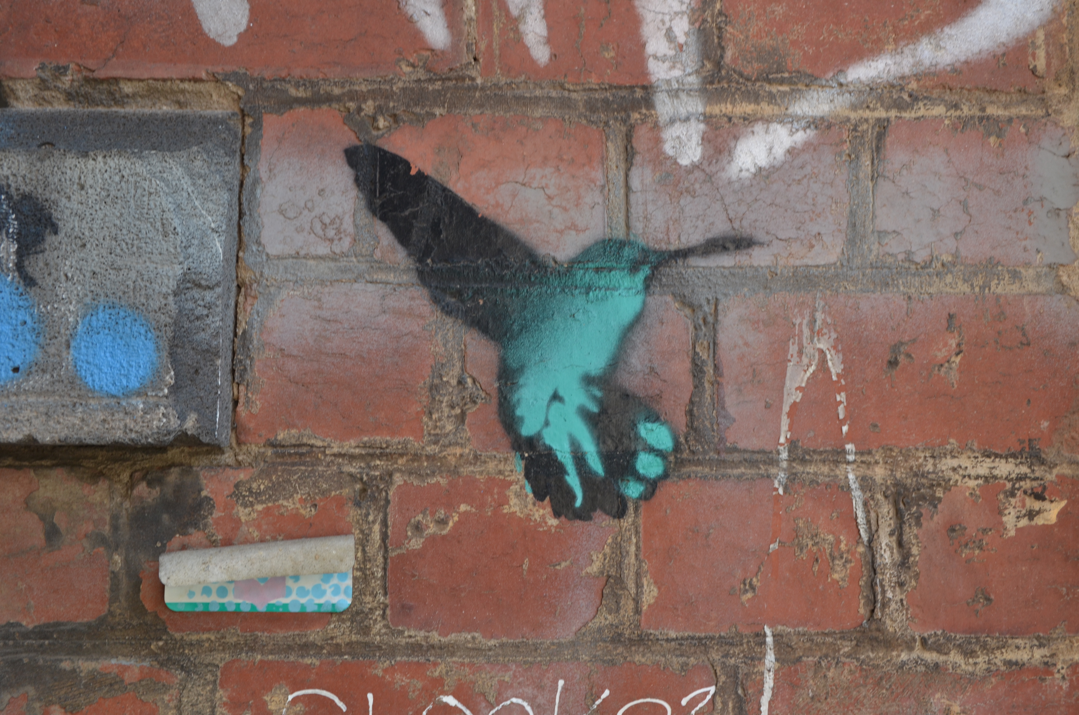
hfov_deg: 48.0
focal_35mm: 40
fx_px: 1211
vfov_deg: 32.9
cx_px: 540
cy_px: 358
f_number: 5.6
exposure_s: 1/125
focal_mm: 27
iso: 200
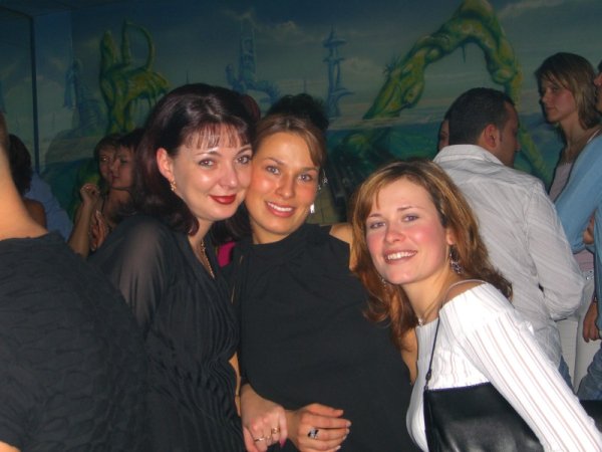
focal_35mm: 57
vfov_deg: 25.7
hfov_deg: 33.8
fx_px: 991
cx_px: 301
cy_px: 226
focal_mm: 11.8
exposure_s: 1/60
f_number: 3.6
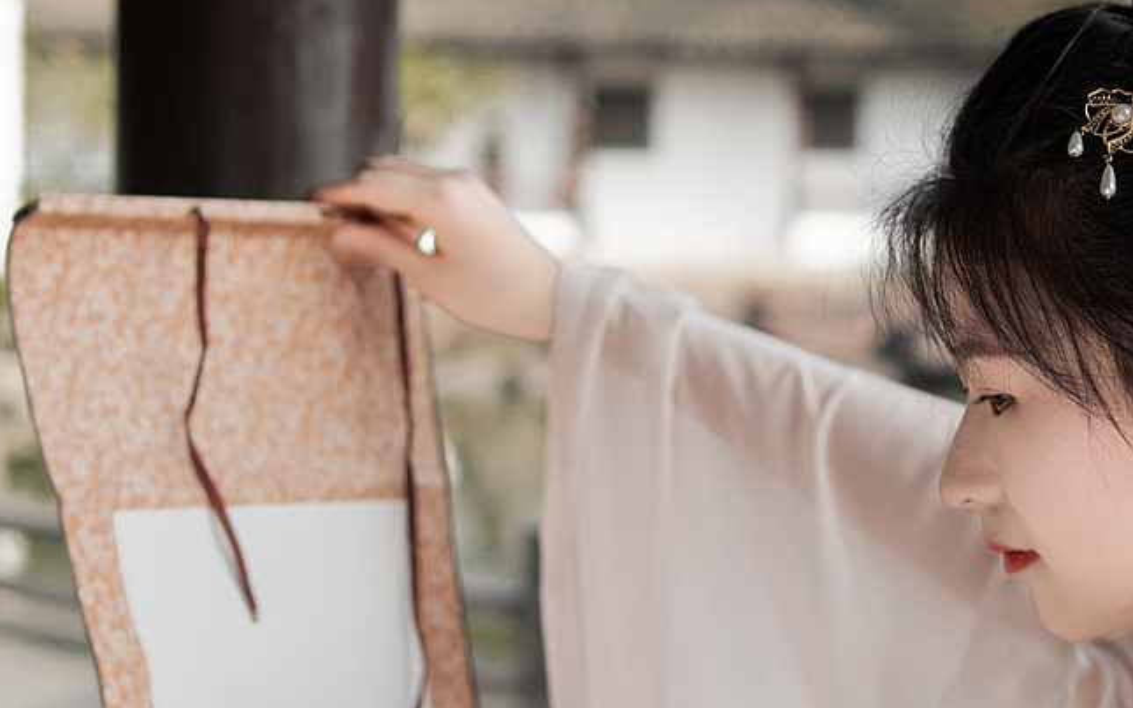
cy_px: 451
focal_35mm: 91
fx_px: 2810
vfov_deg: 14.3
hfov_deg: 22.7
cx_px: 801
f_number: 2.2
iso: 100
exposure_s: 1/800
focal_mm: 30
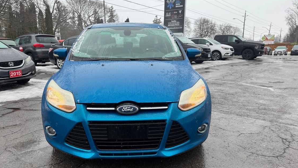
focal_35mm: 30
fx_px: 237
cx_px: 140
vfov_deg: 38.5
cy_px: 112
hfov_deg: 64.2
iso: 80
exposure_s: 1/658
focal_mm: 6.76
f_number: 1.78
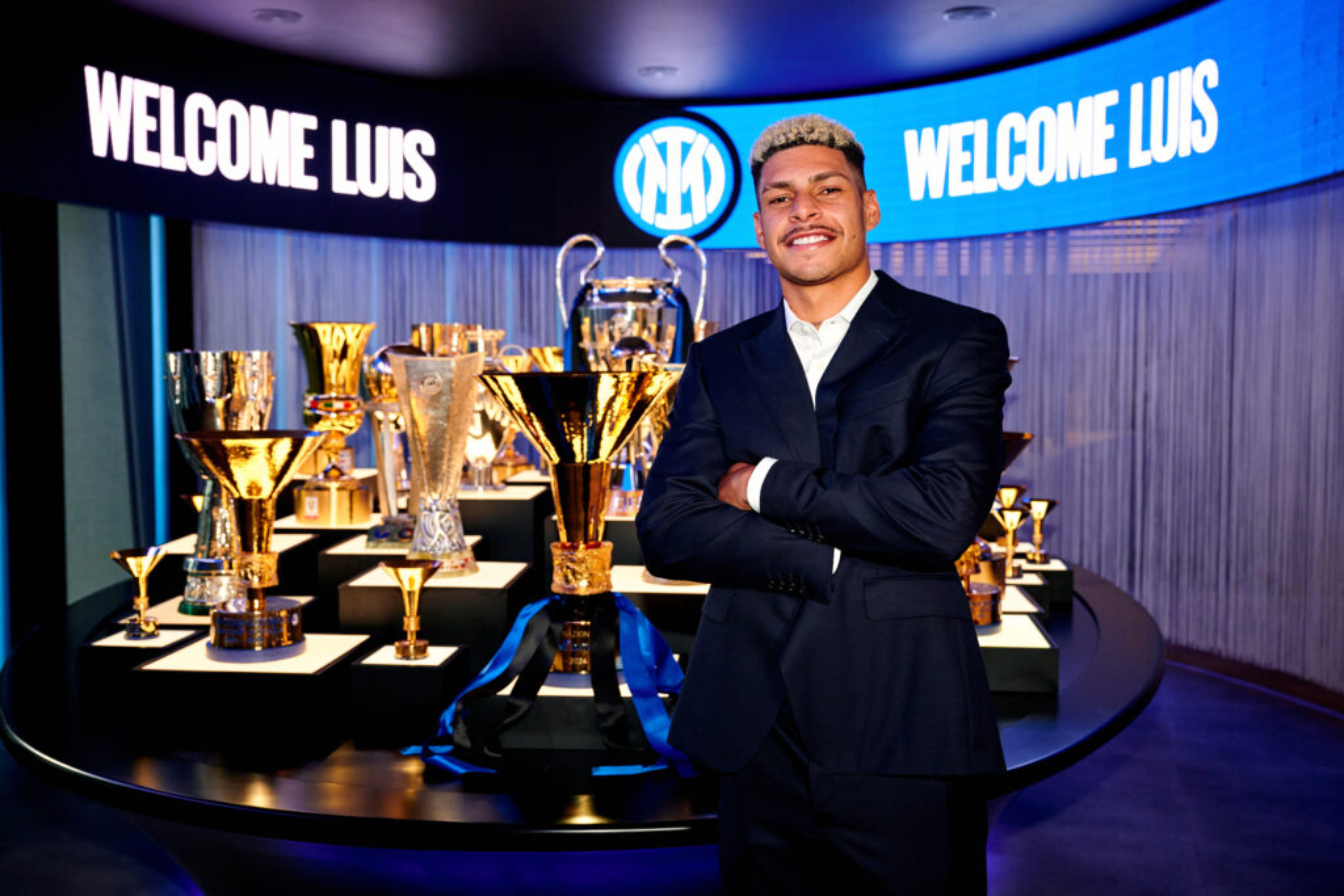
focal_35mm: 36
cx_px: 672
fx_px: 1344
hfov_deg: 53.1
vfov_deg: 36.9
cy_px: 448
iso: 1250
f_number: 4
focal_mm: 36
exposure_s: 1/200
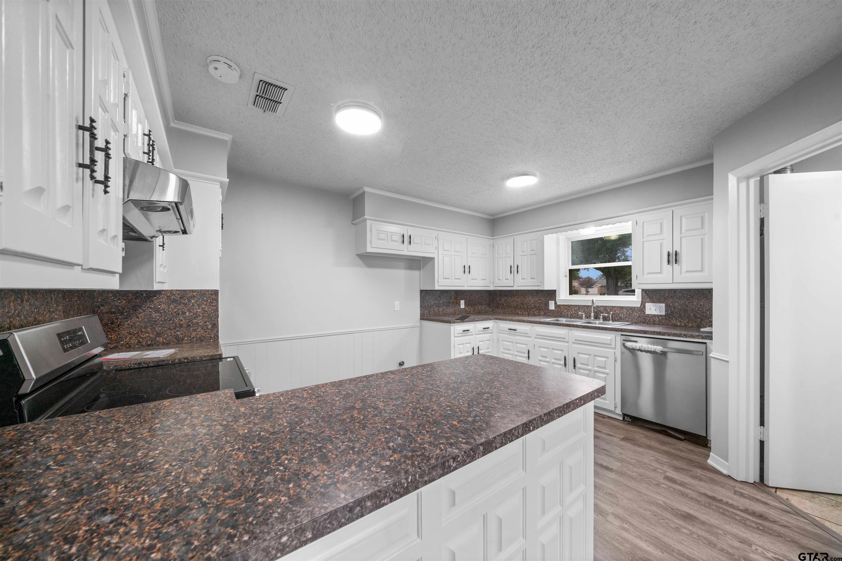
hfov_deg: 112.6
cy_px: 280
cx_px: 421
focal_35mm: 12
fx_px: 281
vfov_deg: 90.0
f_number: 9
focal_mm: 12
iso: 500
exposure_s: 1/5
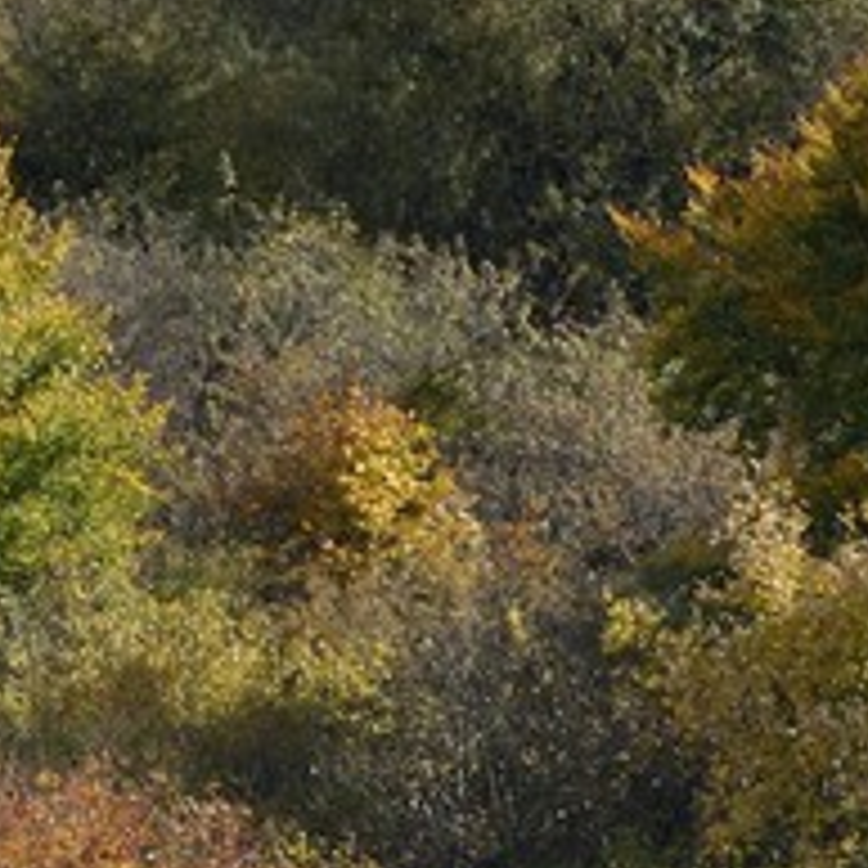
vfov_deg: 1.2
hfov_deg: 1.2
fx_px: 39916
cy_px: 2015
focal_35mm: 1407
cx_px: -2064
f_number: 10
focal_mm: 200
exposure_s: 1/250
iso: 200
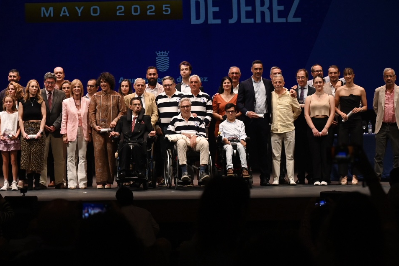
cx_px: 87
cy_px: 59
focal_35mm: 119
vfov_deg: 11.5
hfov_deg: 17.1
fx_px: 1319
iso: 2500
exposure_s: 1/400
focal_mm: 70
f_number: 5
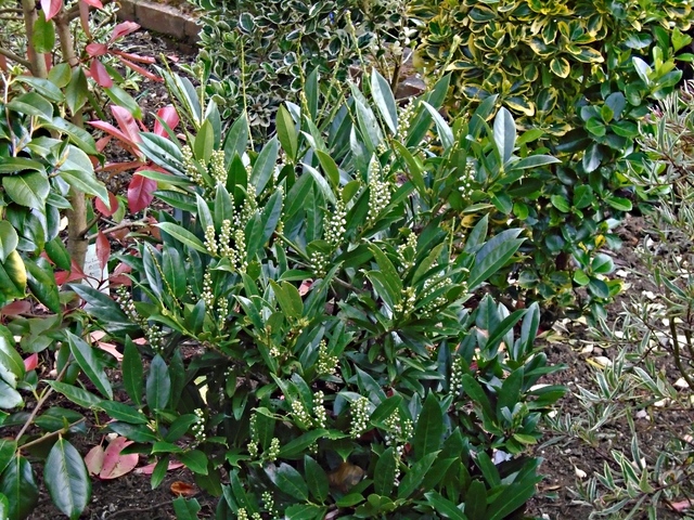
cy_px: 260
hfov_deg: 28.6
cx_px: 347
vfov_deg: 21.6
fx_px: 1363
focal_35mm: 68
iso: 400
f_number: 5.5
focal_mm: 12
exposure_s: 1/125
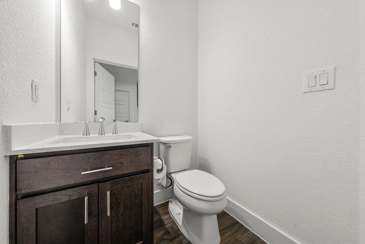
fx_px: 122
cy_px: 122
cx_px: 182
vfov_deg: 90.1
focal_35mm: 12
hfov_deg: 112.6
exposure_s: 1/4
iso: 1250
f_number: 11
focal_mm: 12
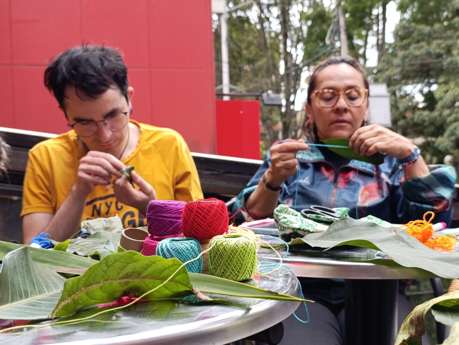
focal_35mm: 46
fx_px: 611
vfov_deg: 31.6
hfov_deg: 41.2
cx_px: 230
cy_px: 172
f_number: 1.6
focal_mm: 6.14
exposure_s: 1/120
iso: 125
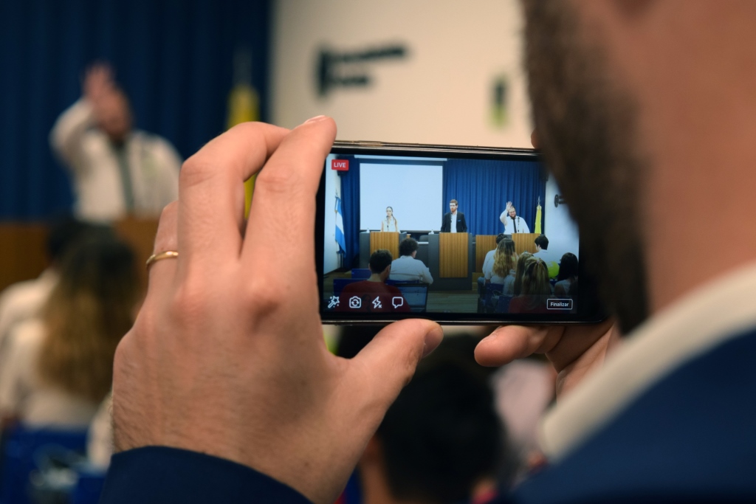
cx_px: 378
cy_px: 252
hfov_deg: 24.6
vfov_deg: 16.6
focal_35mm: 82
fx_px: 1733
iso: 720
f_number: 5.6
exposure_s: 1/60
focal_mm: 55
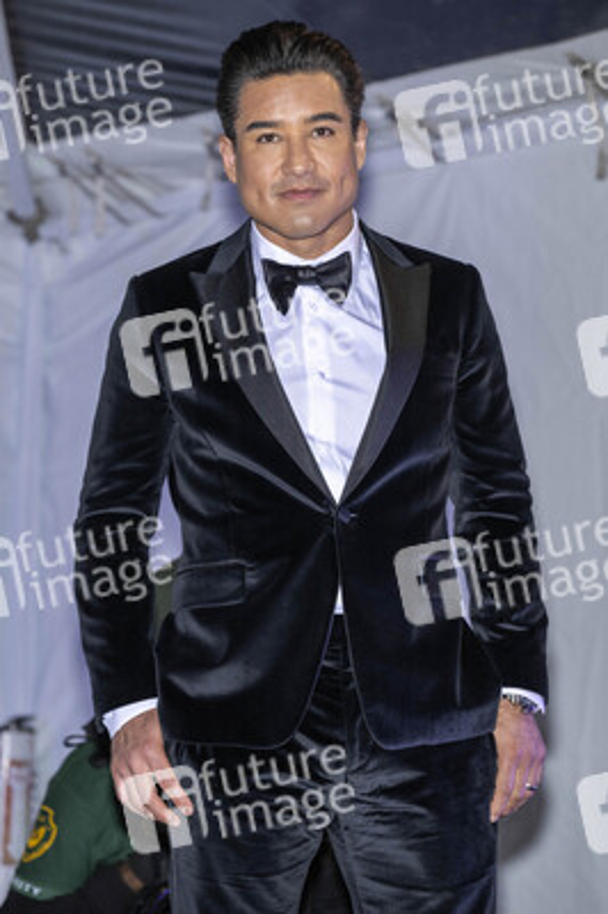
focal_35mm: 110
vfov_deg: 18.6
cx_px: 304
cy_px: 457
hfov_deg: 12.4
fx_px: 2791
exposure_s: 1/200
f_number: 5.6
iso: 800
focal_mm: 110
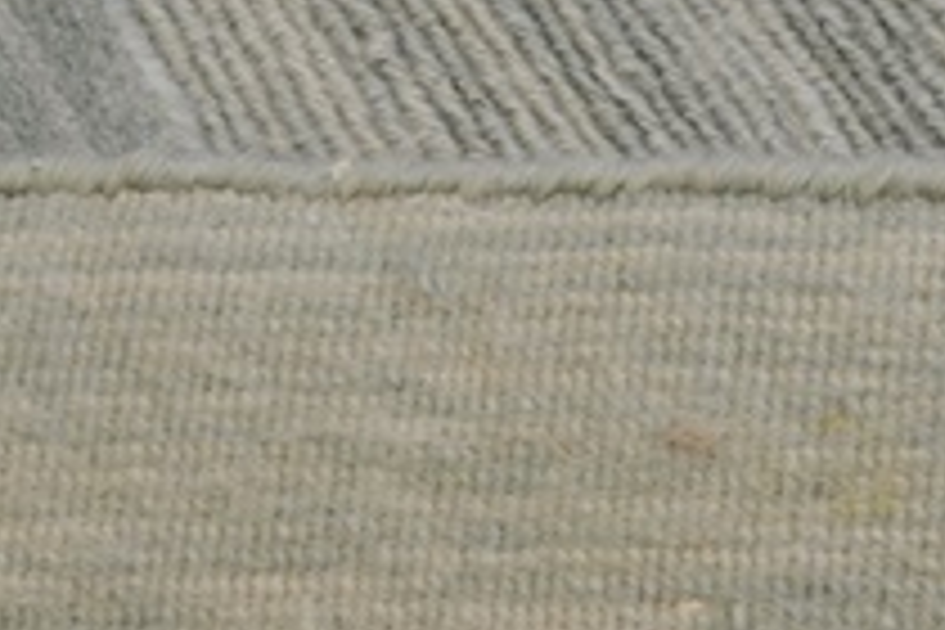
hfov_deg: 13.3
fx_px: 4042
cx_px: 724
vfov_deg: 8.9
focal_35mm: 154
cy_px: 639
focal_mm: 24
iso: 400
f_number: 4
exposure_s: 1/60
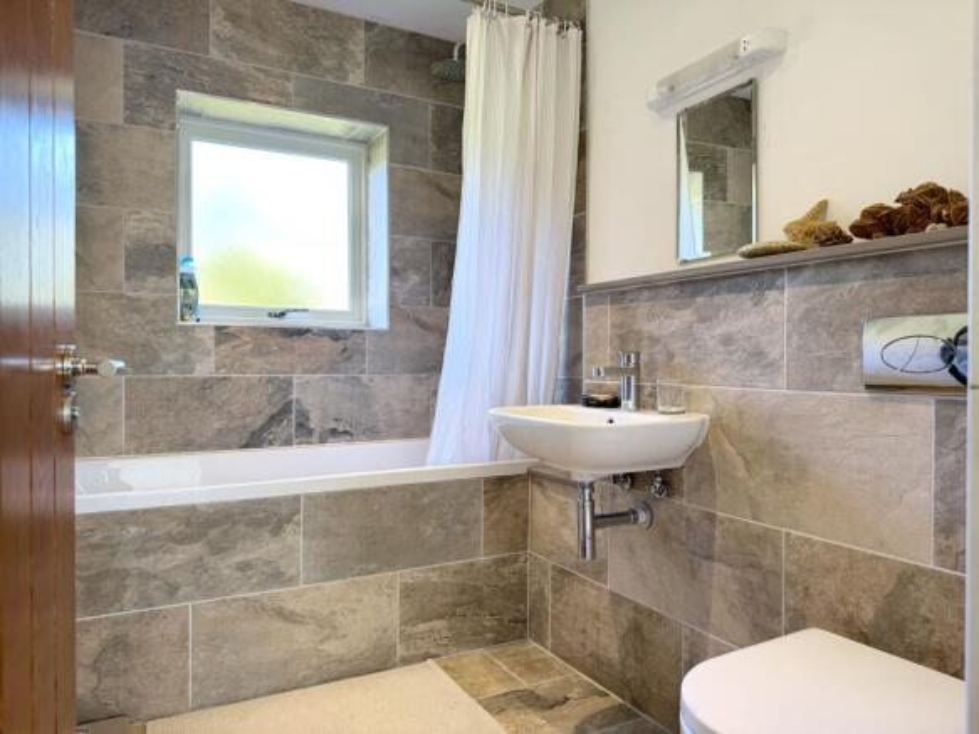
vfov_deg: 56.8
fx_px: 679
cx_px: 490
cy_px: 367
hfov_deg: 71.6
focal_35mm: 24
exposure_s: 1/100
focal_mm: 6.76
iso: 160
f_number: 1.78
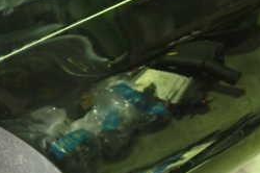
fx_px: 541
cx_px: 192
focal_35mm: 75
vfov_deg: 18.1
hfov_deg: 26.7
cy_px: 73
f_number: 2.3
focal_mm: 5.4
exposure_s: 1/25
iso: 800
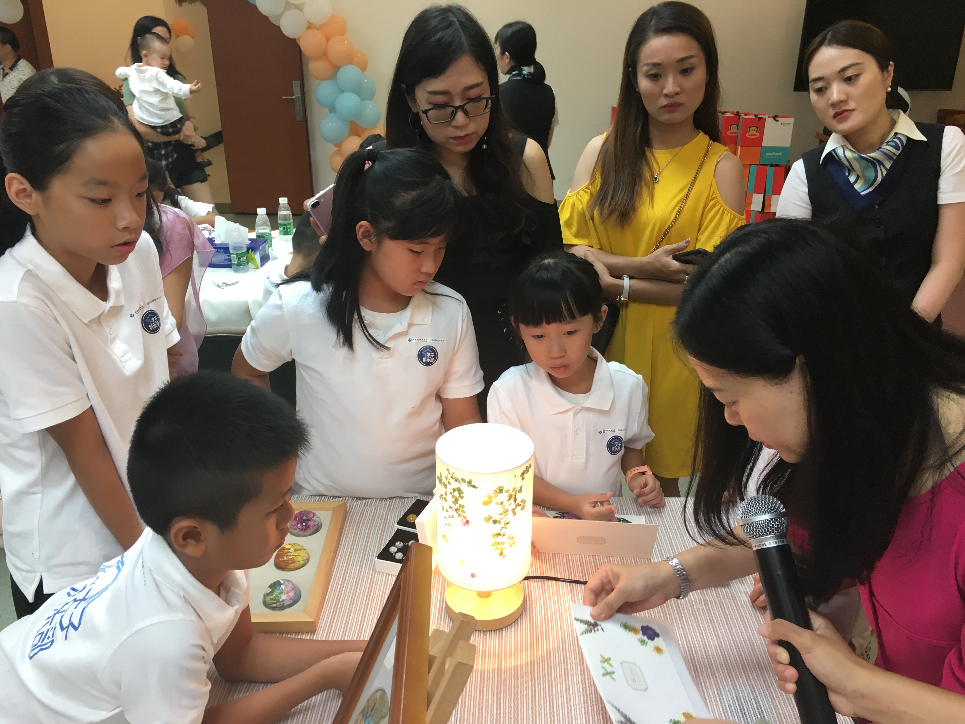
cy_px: 362
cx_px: 482
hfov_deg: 61.7
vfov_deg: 48.2
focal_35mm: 29
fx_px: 808
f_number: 2.2
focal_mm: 4.15
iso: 64
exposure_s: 1/33
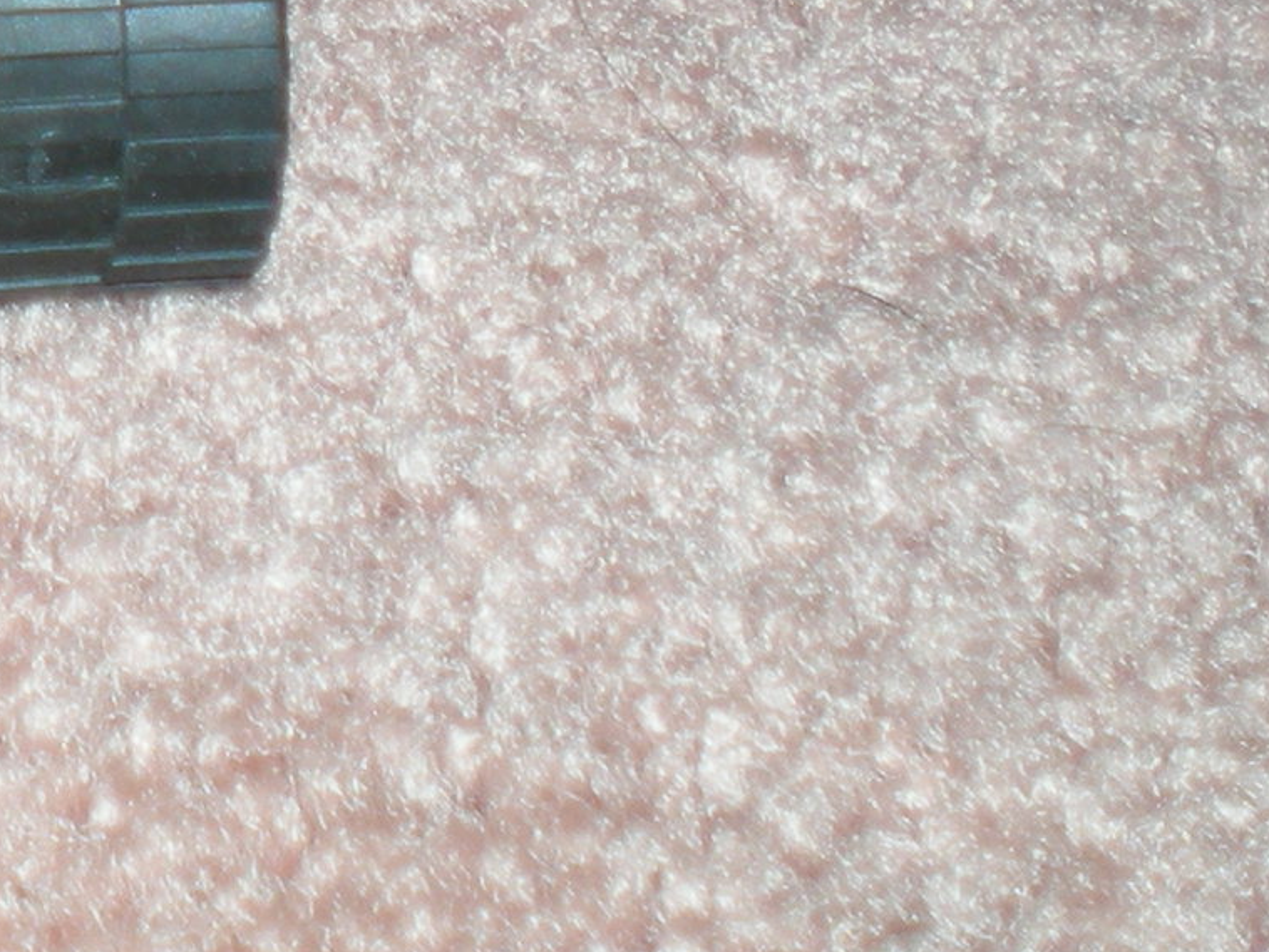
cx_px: -465
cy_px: -676
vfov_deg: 9.3
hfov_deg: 12.4
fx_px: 5647
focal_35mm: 154
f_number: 3.1
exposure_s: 1/60
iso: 64
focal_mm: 6.3
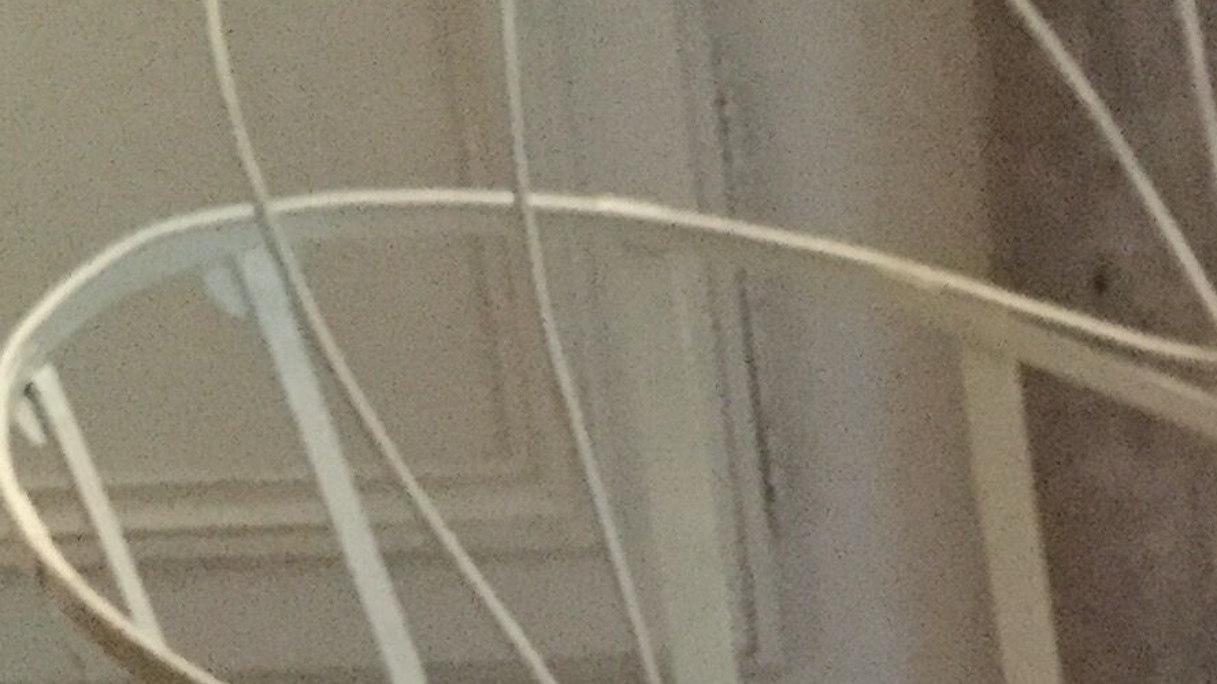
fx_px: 4001
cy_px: 948
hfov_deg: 16.7
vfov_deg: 9.6
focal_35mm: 124
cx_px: 1402
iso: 320
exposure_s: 1/17
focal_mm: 3.3
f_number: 2.4
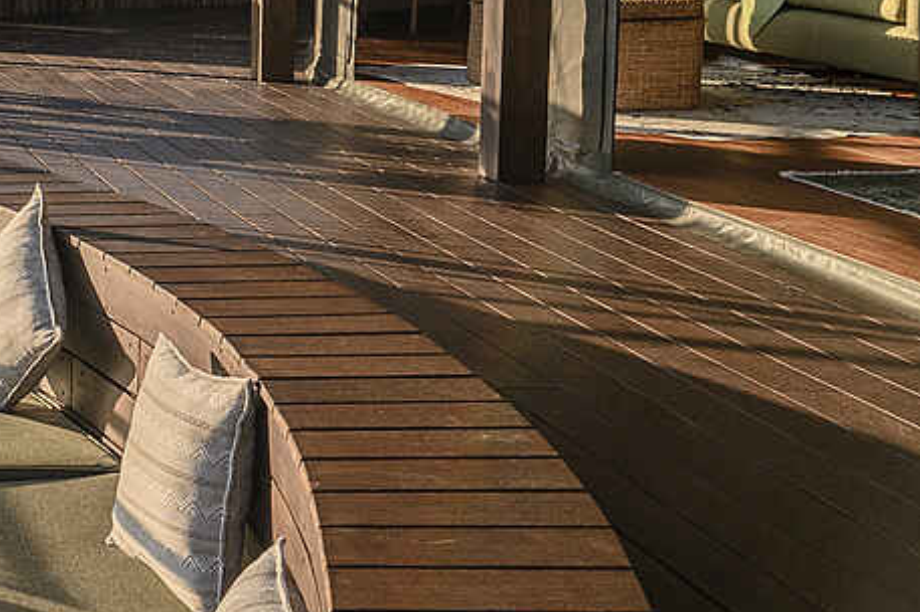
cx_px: -467
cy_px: 65
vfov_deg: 19.1
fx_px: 1788
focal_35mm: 70
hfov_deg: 23.2
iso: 100
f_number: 5.6
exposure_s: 1/100
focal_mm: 20
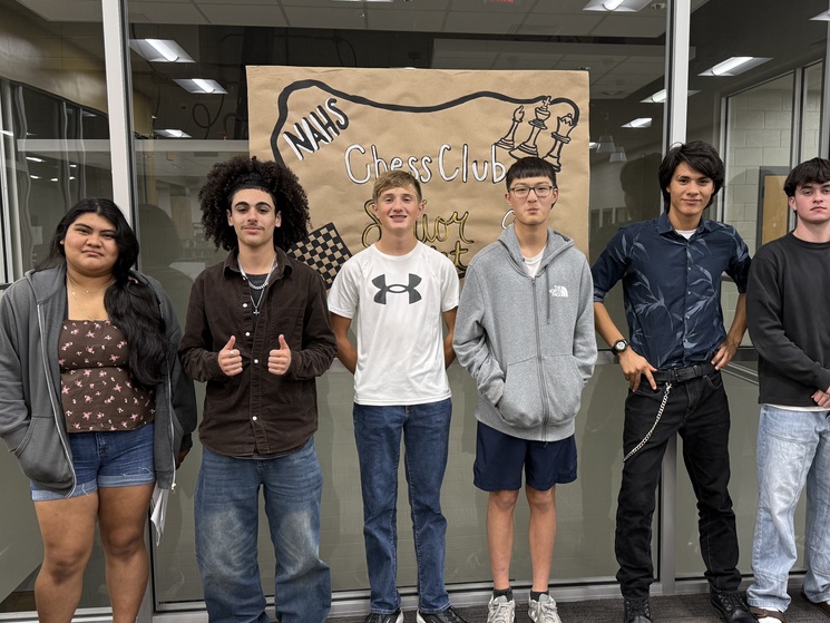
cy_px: 327
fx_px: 791
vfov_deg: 42.9
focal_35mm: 33
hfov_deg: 55.1
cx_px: 482
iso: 160
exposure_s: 1/60
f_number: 1.78
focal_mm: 6.76
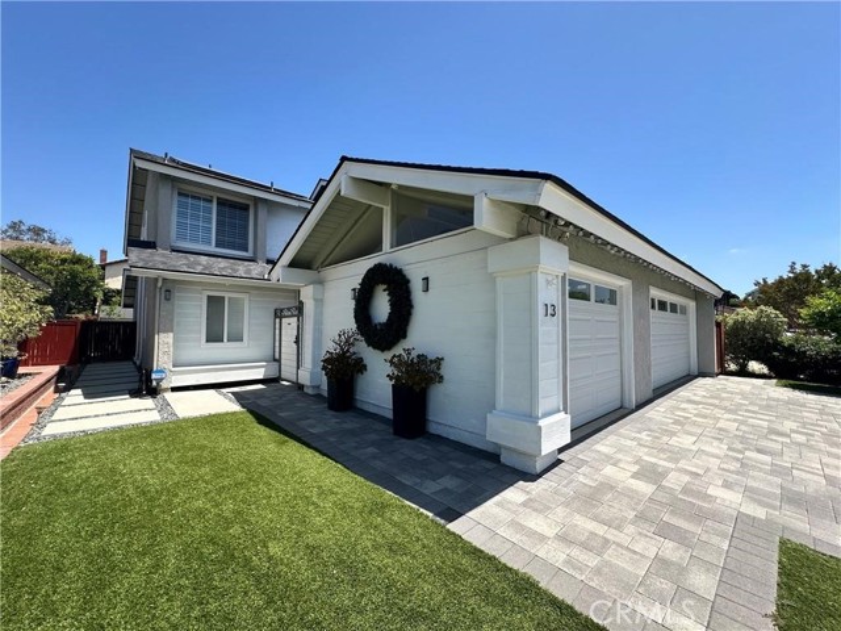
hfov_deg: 102.1
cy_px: 316
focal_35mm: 14
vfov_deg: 85.7
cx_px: 420
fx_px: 340
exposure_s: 1/1221
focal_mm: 2.22
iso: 40
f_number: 2.2
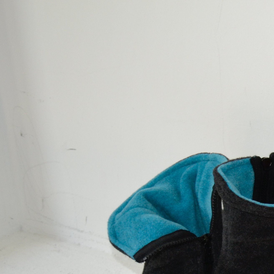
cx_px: 446
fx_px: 1039
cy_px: 318
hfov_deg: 13.8
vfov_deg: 14.6
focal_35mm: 116
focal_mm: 26
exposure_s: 1/60
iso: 640
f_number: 4.2
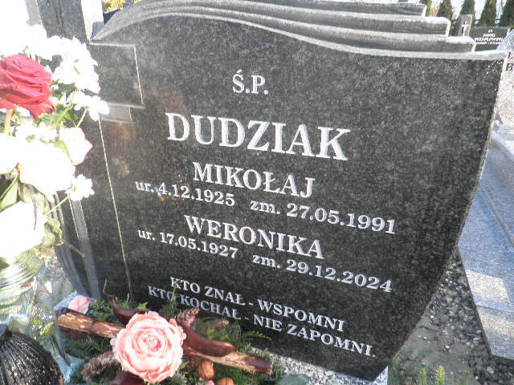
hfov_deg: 71.6
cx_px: 257
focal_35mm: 24
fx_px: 356
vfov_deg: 56.8
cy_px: 192
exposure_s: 1/40
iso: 64
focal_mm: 4.3
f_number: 3.3
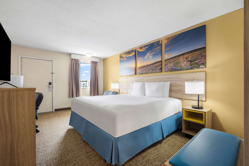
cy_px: 83
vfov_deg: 77.3
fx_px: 104
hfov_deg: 100.4
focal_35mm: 15
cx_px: 124
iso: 800
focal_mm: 10
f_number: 4
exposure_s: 1/100
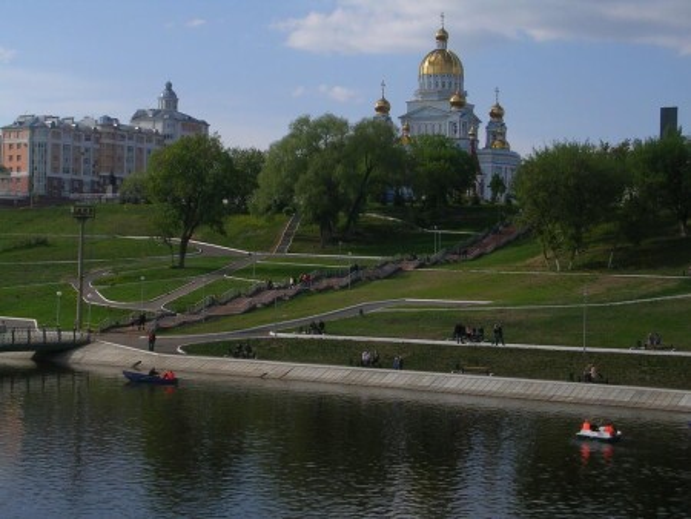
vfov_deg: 22.0
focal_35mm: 67
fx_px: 1338
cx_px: 346
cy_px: 260
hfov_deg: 29.0
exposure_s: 1/877
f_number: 3.6
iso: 50
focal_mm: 10.2
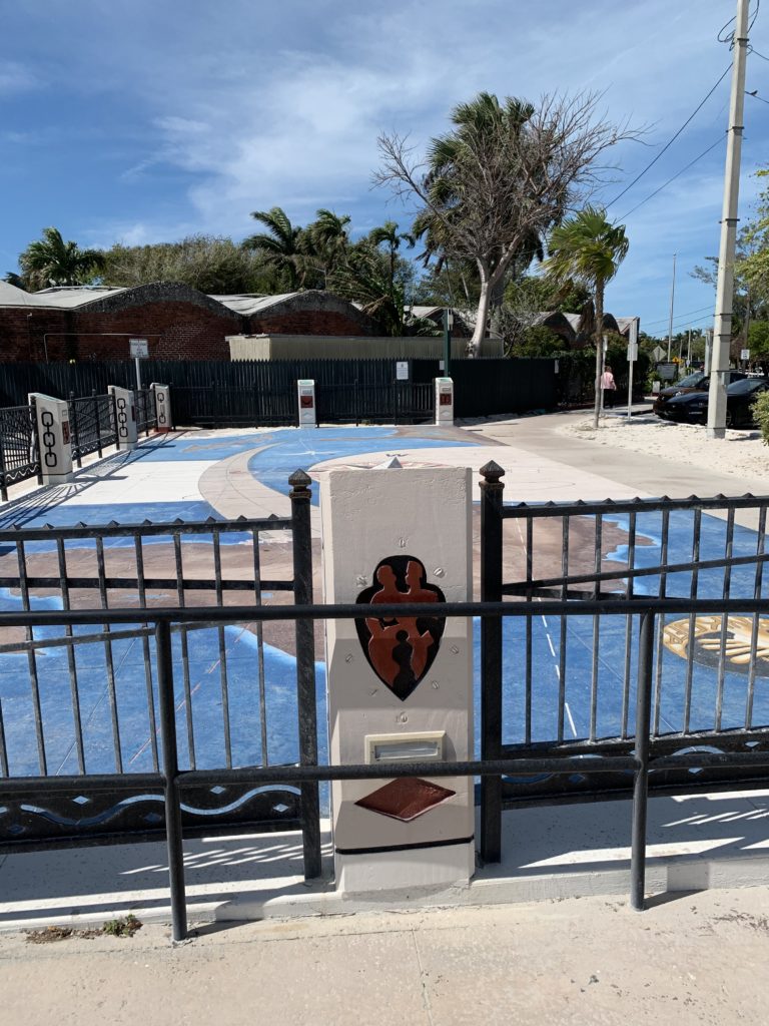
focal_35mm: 26
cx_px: 384
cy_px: 513
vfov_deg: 67.3
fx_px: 770
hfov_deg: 53.1
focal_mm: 4.25
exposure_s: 1/3937
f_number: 1.8
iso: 25
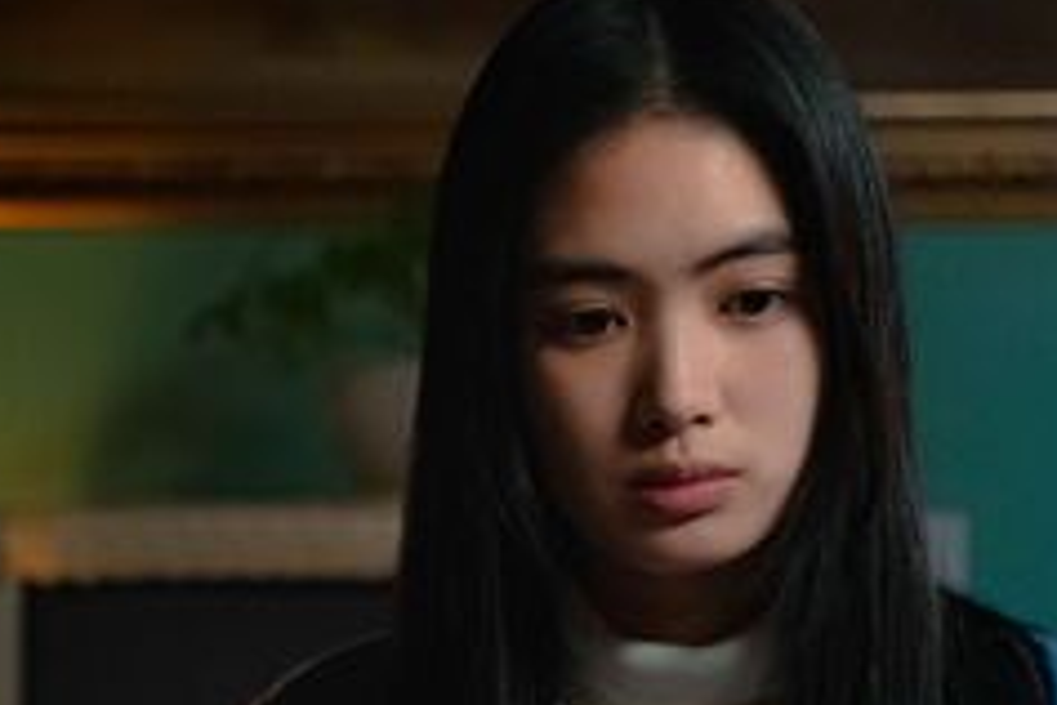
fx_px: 4081
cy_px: 790
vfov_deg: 9.8
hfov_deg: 14.6
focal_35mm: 139
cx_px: 125
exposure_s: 1/100
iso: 3200
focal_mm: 55
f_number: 2.2
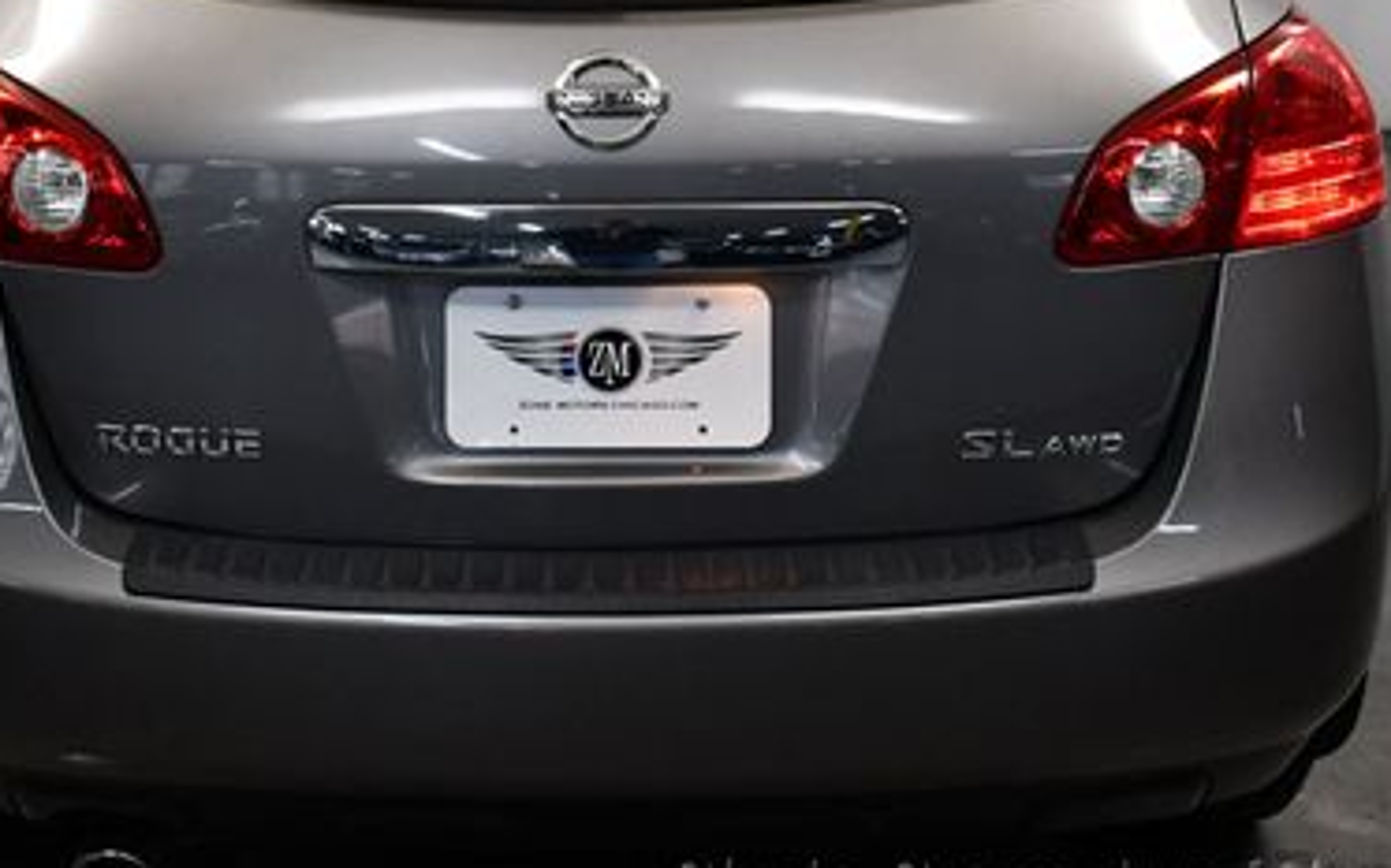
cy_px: 156
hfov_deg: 32.5
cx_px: 623
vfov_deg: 20.4
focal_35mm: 63
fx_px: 2388
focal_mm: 18
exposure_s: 1/200
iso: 800
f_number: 3.5
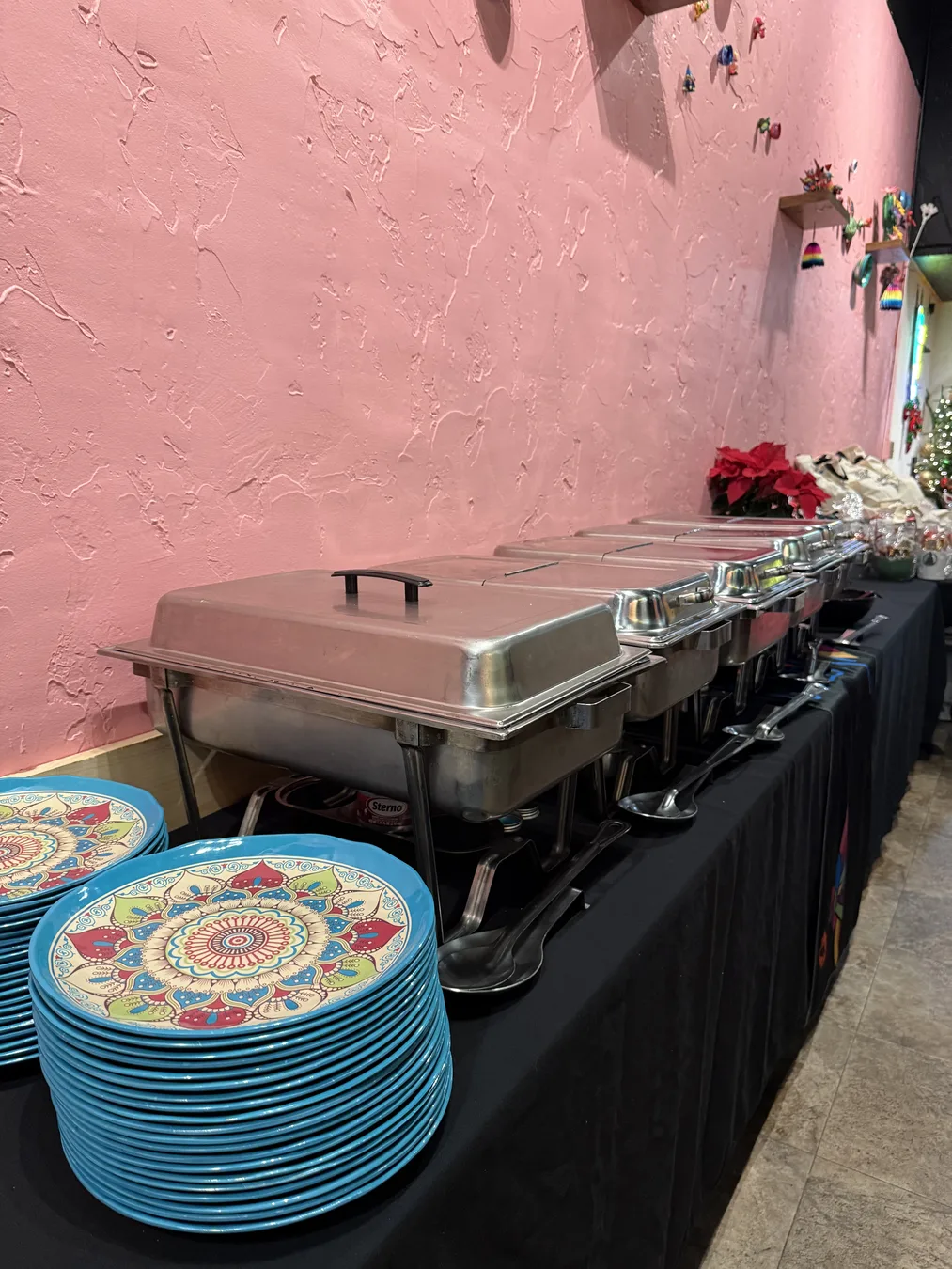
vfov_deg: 71.6
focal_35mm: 24
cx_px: 476
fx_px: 880
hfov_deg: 56.8
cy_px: 634
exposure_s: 1/60
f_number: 1.78
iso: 400
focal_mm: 6.76
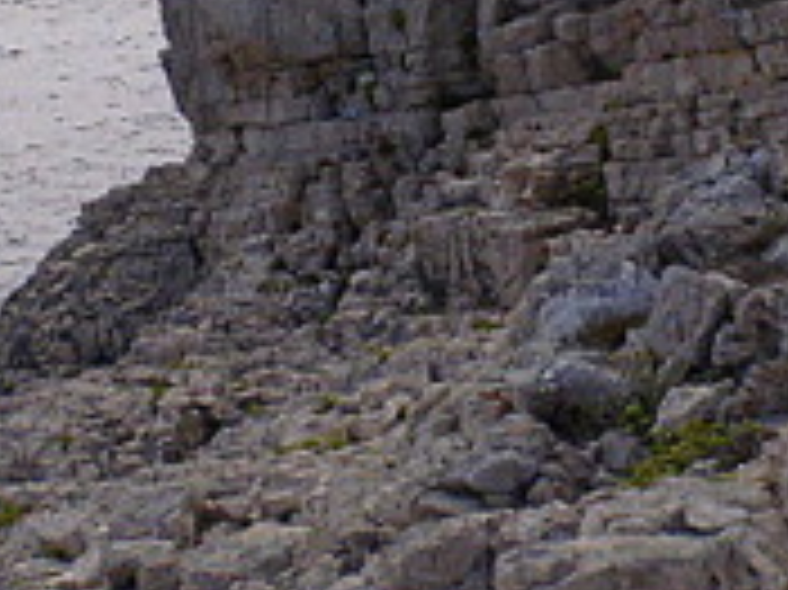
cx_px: 392
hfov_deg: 11.4
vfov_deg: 8.4
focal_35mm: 174
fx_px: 3958
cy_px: -225
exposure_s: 1/2000
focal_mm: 6.3
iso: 100
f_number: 4.6
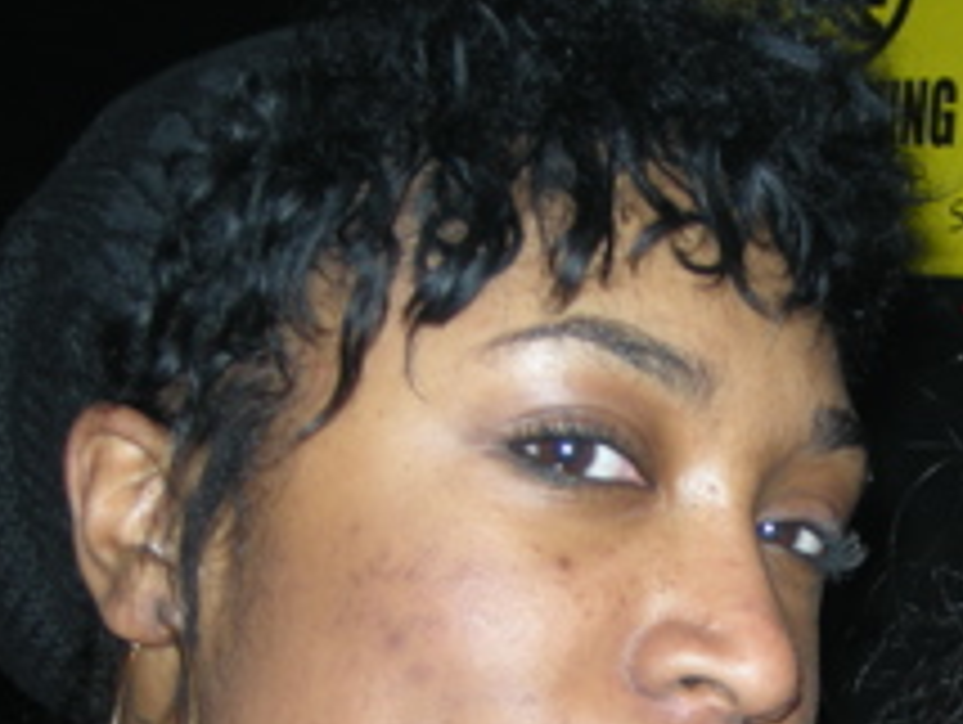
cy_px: 785
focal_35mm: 84
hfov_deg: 22.4
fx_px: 2339
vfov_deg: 17.1
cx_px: 945
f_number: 2.7
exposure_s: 1/60
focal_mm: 7.5
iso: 64
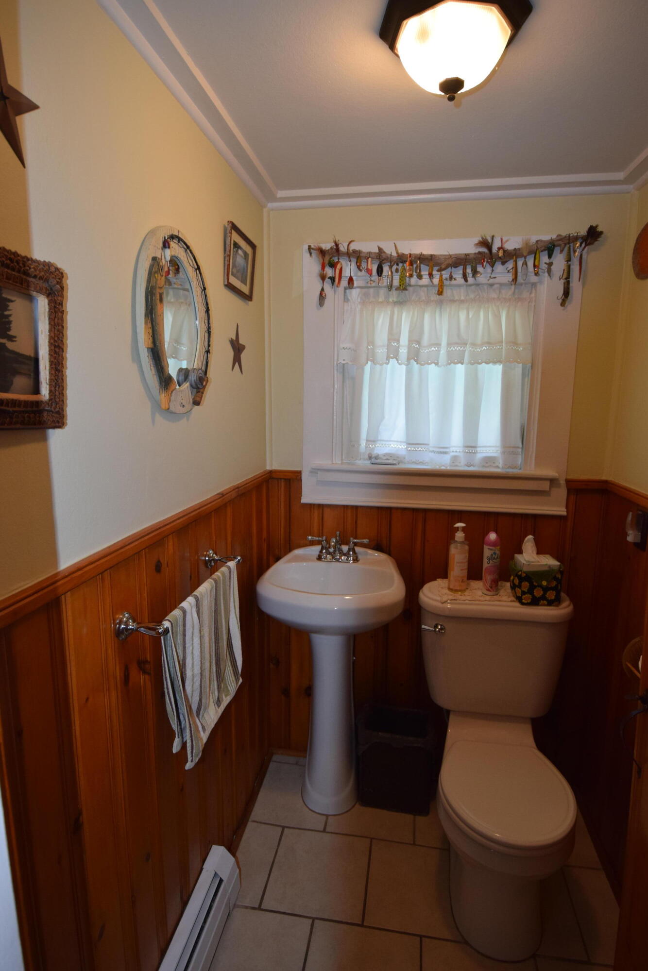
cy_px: 486
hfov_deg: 63.2
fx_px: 526
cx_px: 324
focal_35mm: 20
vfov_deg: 85.4
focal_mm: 13
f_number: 4.5
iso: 800
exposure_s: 1/80
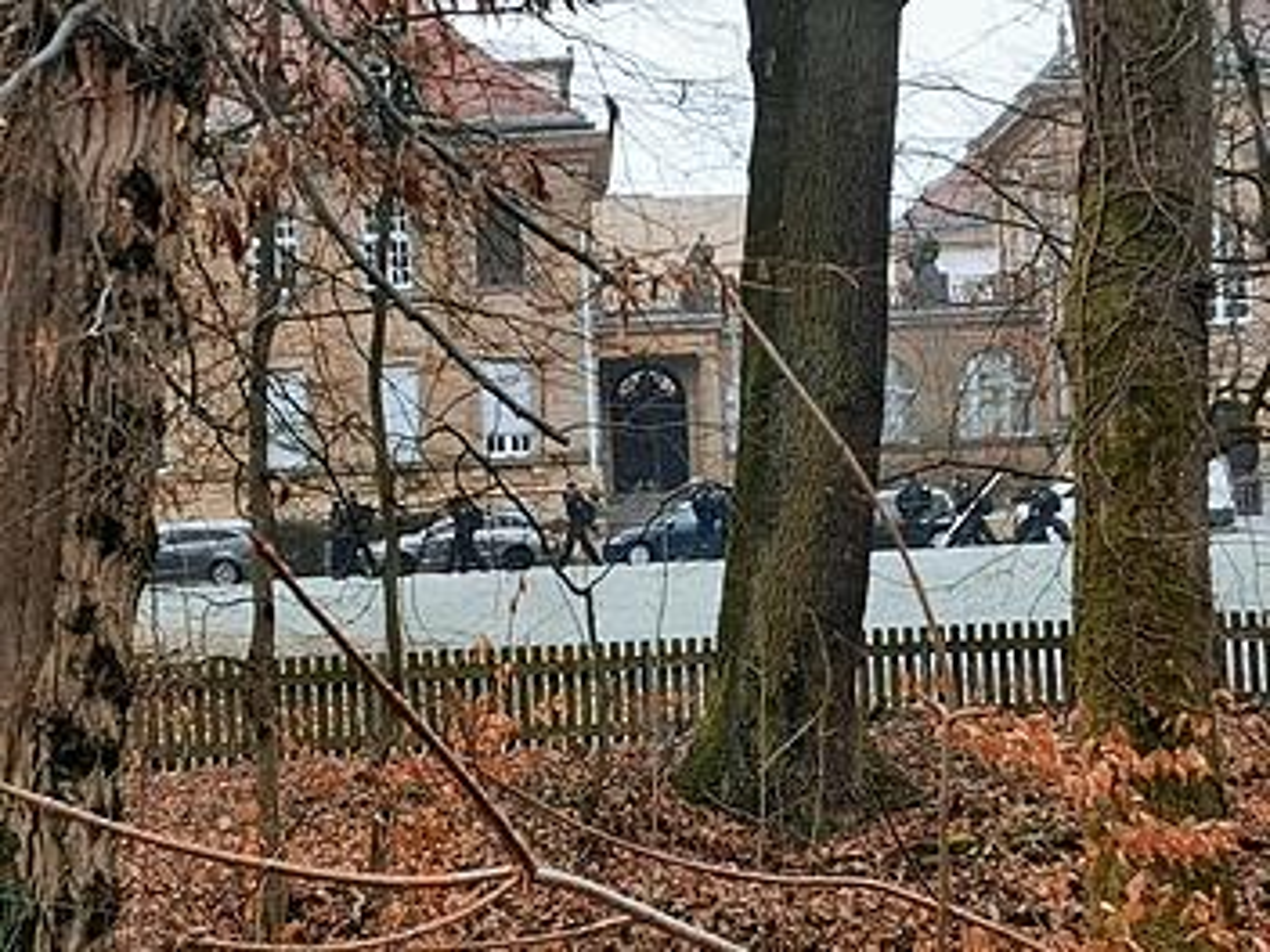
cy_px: 476
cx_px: 635
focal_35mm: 104
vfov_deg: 14.2
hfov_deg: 18.9
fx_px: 3816
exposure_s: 1/118
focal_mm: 4.75
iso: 50
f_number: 1.8
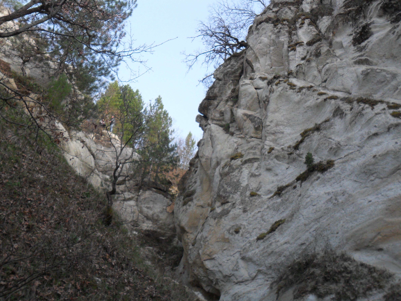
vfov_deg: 38.7
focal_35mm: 37
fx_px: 429
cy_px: 150
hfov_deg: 50.1
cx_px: 200
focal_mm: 6.6
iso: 100
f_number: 4
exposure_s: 1/125
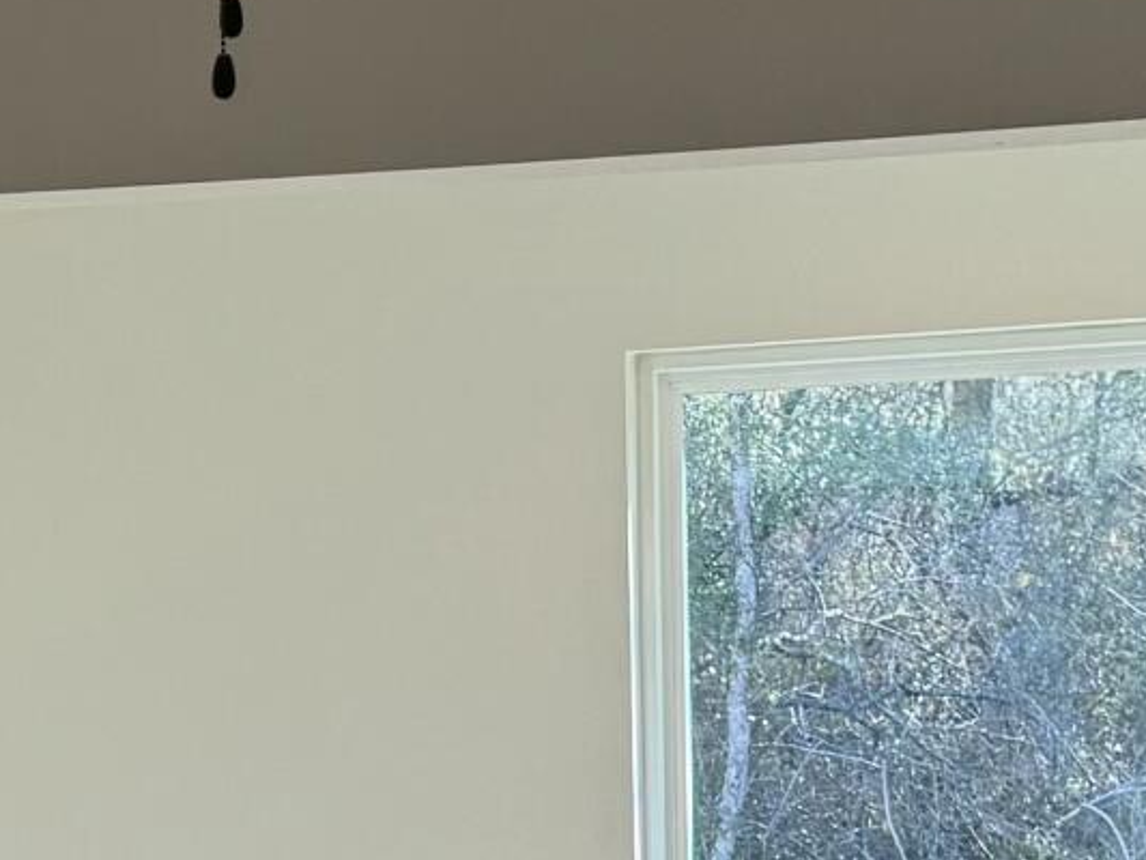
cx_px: 333
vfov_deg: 10.8
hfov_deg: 14.6
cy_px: 1079
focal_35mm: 135
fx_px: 4470
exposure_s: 1/120
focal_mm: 6.76
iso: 64
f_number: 1.78
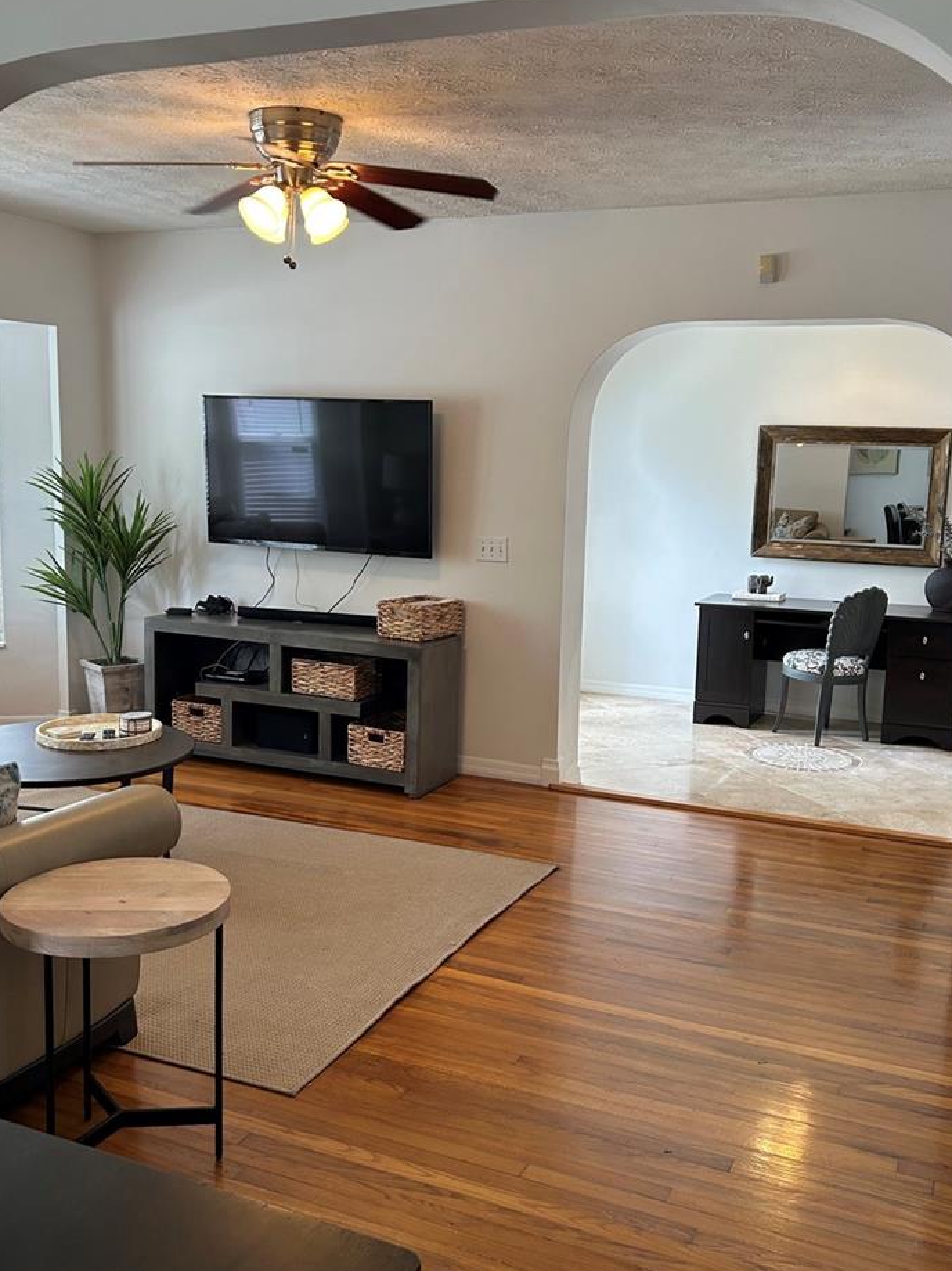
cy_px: 636
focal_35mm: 34
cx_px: 484
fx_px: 1247
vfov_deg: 54.0
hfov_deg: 41.8
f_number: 1.5
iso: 100
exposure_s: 1/120
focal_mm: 5.7
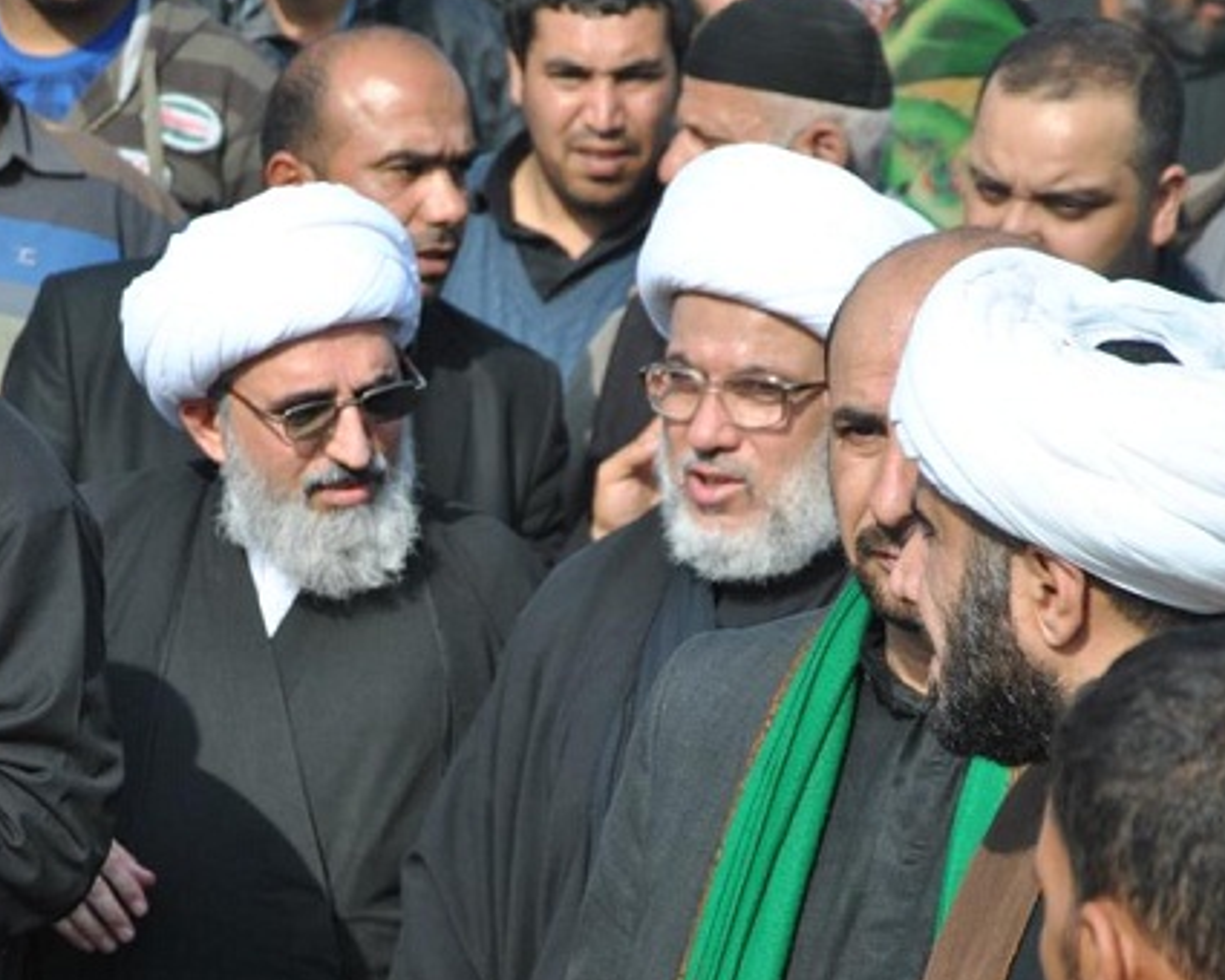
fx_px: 8339
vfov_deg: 6.7
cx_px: 333
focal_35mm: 230
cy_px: 664
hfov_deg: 8.4
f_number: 5.6
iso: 140
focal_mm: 98
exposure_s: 1/500
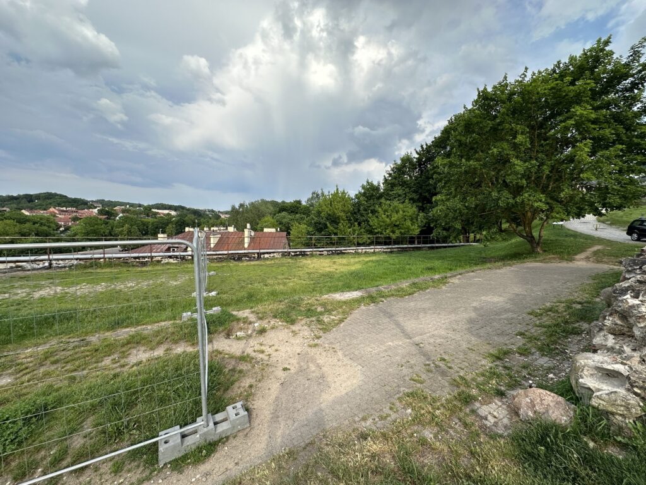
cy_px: 242
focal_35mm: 14
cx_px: 323
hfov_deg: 102.1
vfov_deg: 85.7
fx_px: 261
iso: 50
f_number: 2.2
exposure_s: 1/1103
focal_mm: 2.22
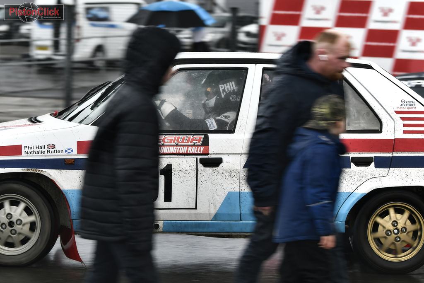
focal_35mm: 105
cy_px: 142
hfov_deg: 19.5
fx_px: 1237
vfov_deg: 13.0
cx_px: 212
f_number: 3.5
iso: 100
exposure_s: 1/100
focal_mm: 70
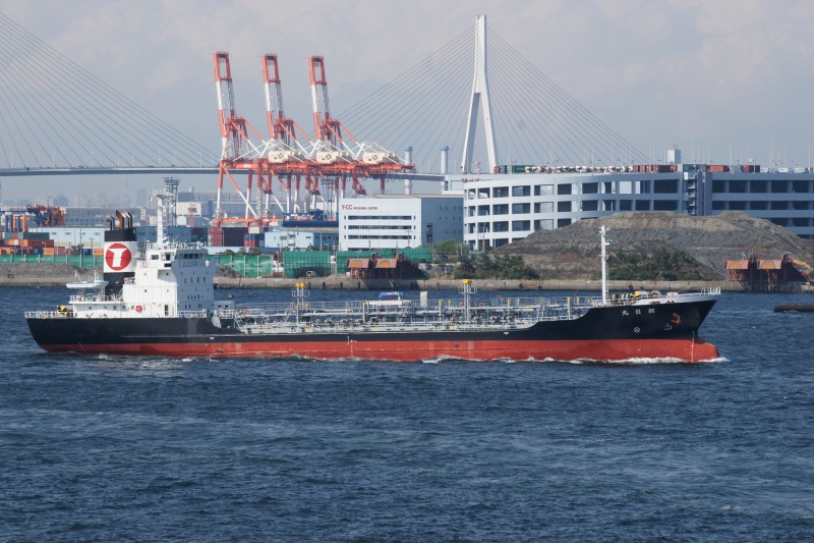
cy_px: 272
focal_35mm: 210
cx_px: 407
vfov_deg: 6.5
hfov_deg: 9.8
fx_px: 4747
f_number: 13
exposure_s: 1/320
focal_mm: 210
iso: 200
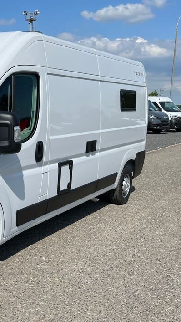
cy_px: 165
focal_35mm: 41
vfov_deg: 49.4
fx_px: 350
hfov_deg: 26.2
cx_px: -31
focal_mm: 5.1
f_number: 1.6
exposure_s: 1/6494
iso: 50
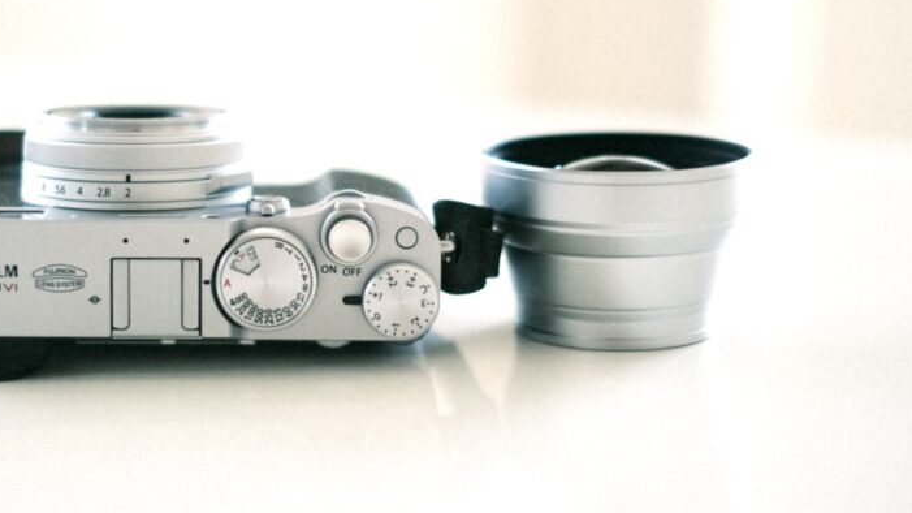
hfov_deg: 27.7
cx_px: 293
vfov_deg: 15.8
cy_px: 169
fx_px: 1838
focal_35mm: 76
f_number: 1.4
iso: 640
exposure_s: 1/1500
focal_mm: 35
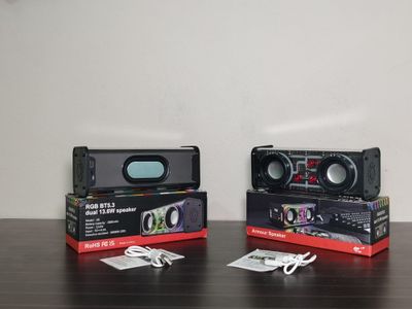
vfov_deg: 38.7
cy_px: 154
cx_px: 206
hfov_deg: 50.1
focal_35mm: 37
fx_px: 440
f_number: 1.75
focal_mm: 5.25
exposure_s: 1/33.3
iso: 715
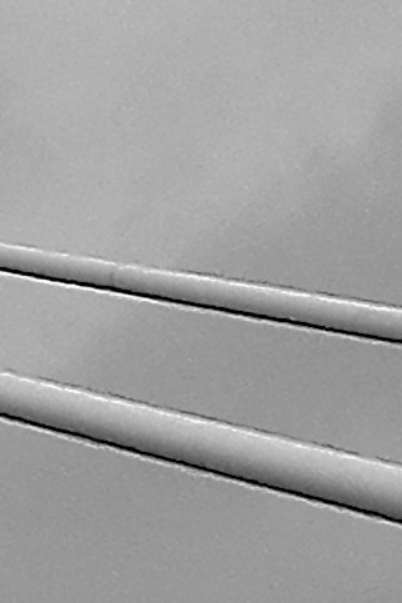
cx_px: -985
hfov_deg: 5.6
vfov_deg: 9.1
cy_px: 660
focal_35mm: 225
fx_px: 3768
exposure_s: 1/421
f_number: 1.9
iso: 40
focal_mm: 3.6
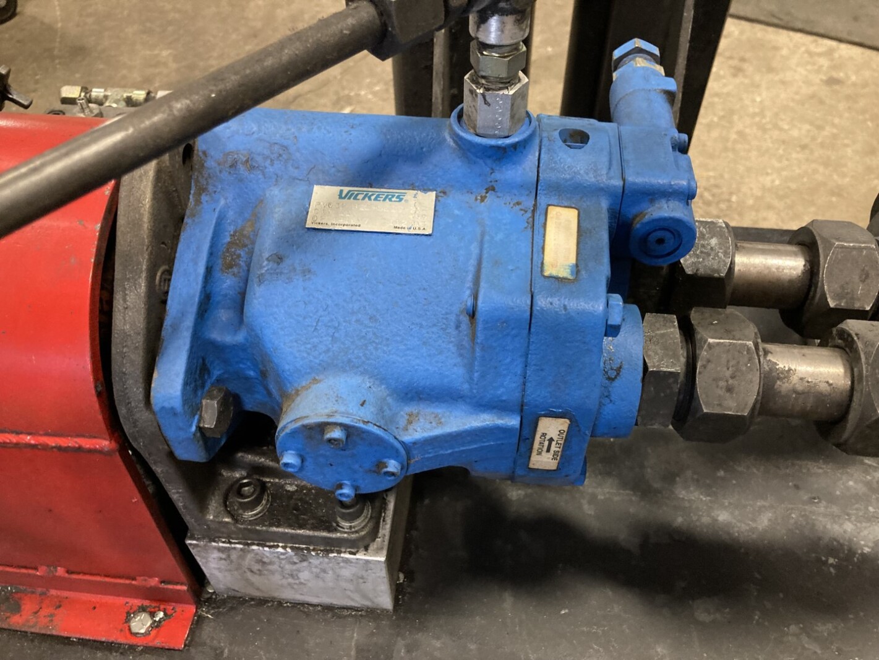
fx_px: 711
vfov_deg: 49.8
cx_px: 440
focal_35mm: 28
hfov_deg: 63.4
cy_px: 330
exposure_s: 1/30
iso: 400
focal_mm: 3.99
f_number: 1.8
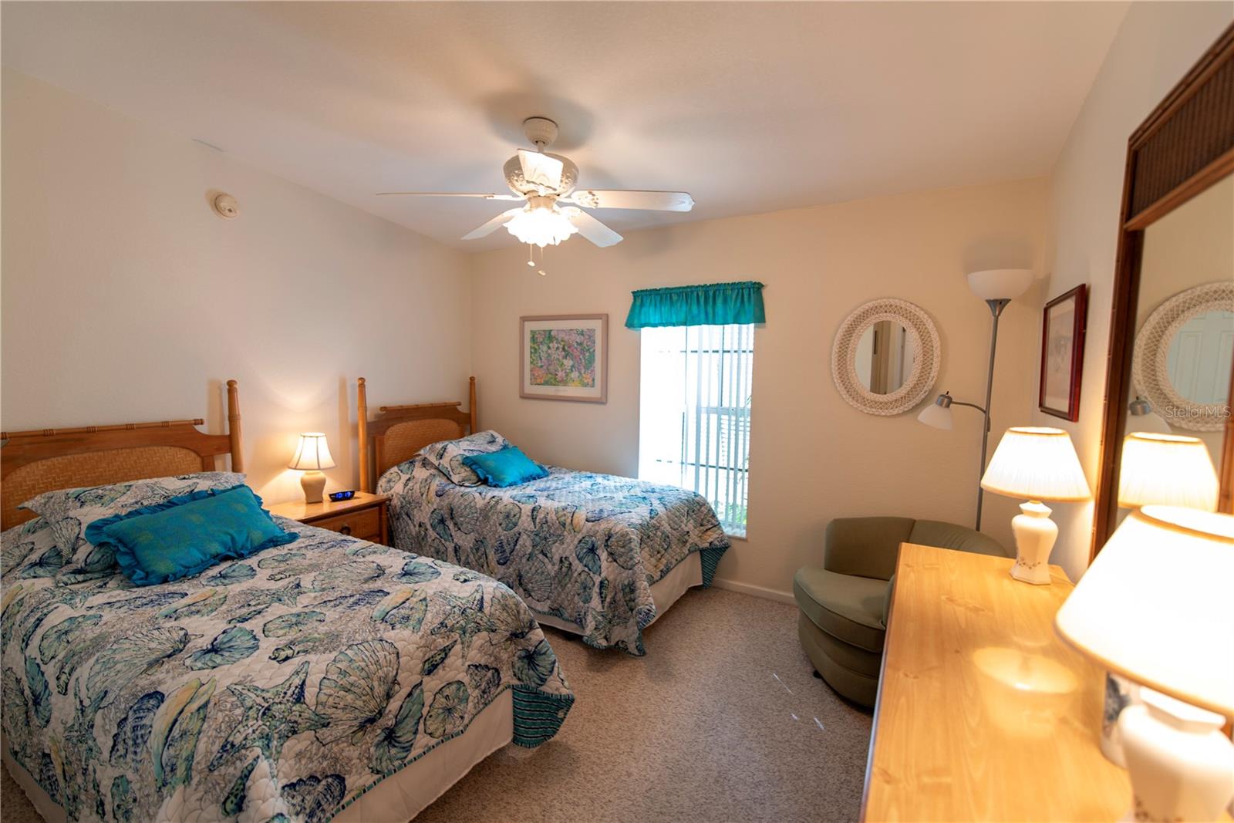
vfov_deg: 77.3
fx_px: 514
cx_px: 617
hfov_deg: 100.4
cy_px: 412
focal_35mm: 15
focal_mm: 15
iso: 100
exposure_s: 1/13
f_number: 2.8
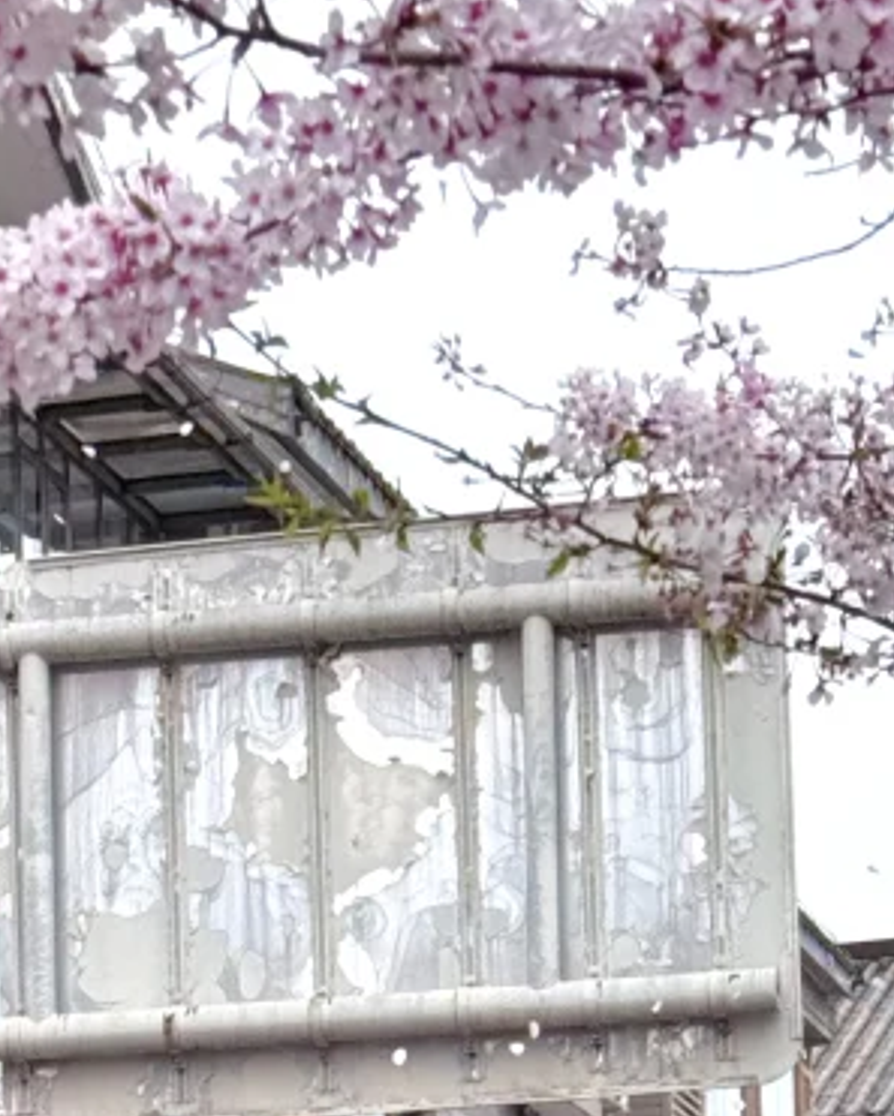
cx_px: 66
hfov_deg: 8.5
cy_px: 1471
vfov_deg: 10.4
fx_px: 6017
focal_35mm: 182
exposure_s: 1/1513
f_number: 1.78
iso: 64
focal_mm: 6.76
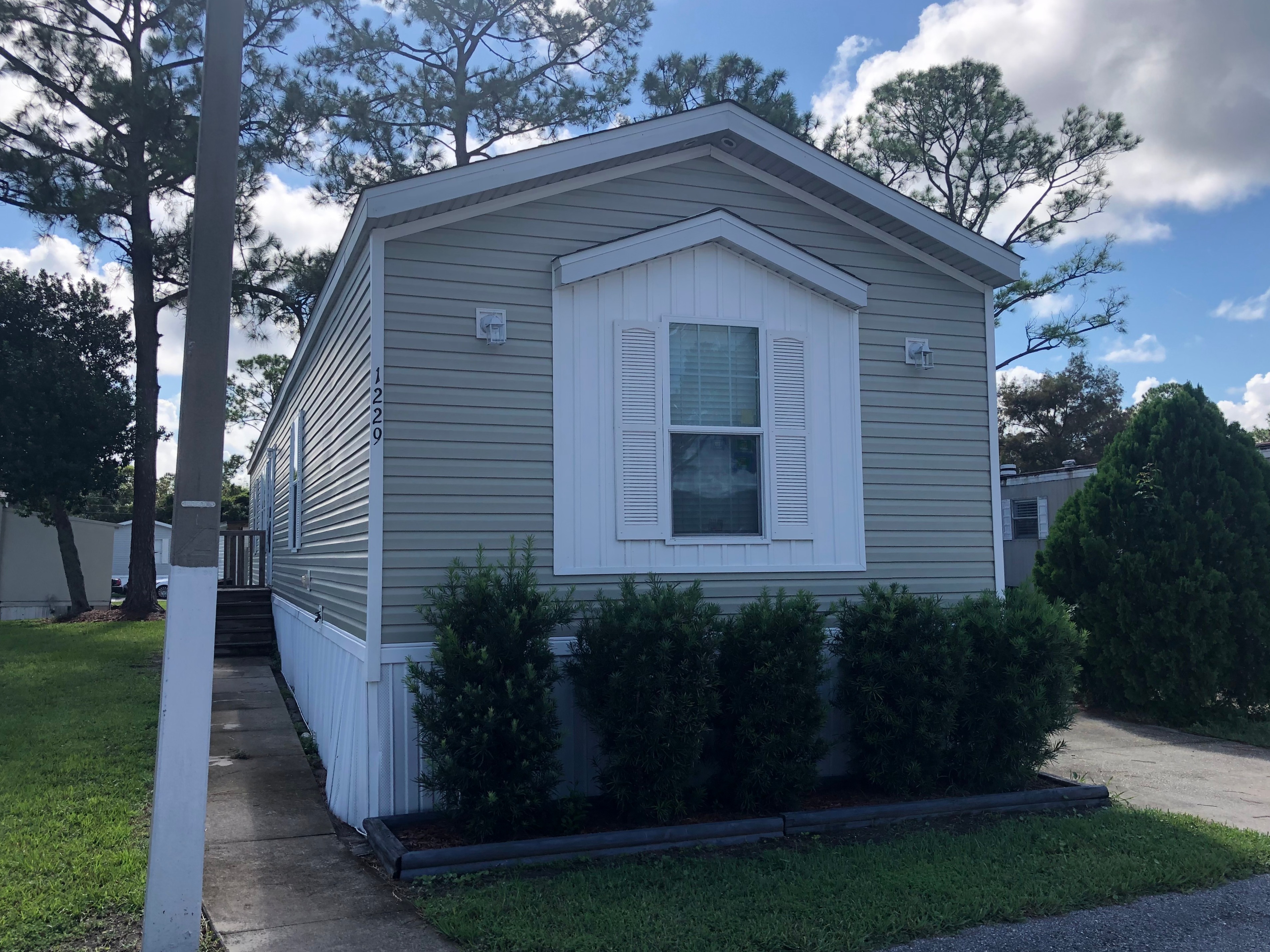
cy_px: 476
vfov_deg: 49.7
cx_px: 635
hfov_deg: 63.4
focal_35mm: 28
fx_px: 1027
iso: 20
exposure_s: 1/1453
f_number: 1.8
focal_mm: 3.99
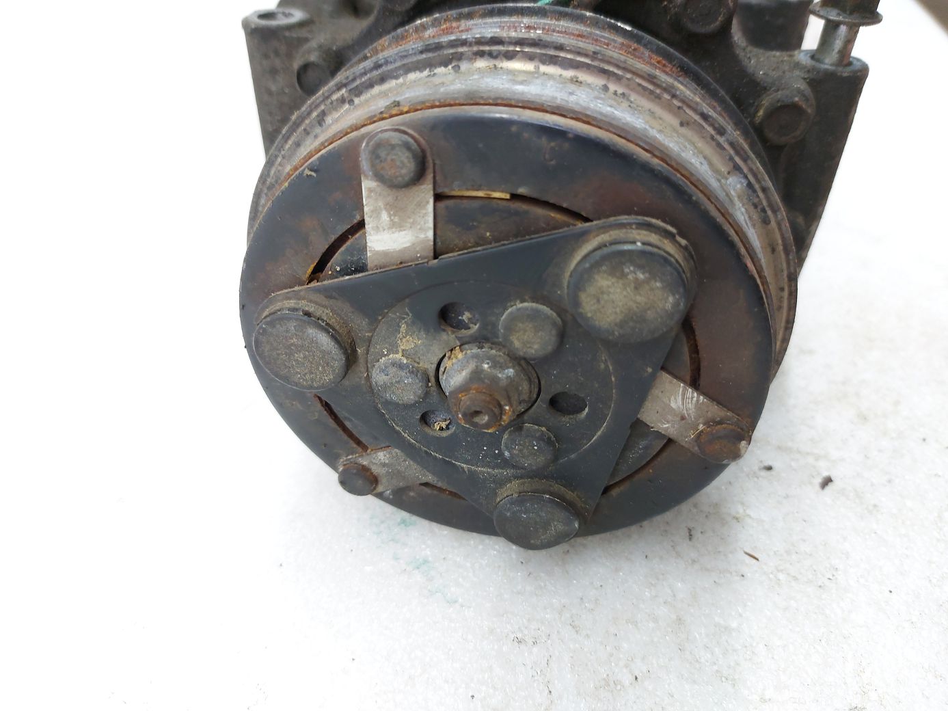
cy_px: 356
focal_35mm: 24
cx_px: 474
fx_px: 657
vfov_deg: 56.8
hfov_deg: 71.6
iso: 160
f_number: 1.8
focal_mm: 5.23
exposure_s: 1/50
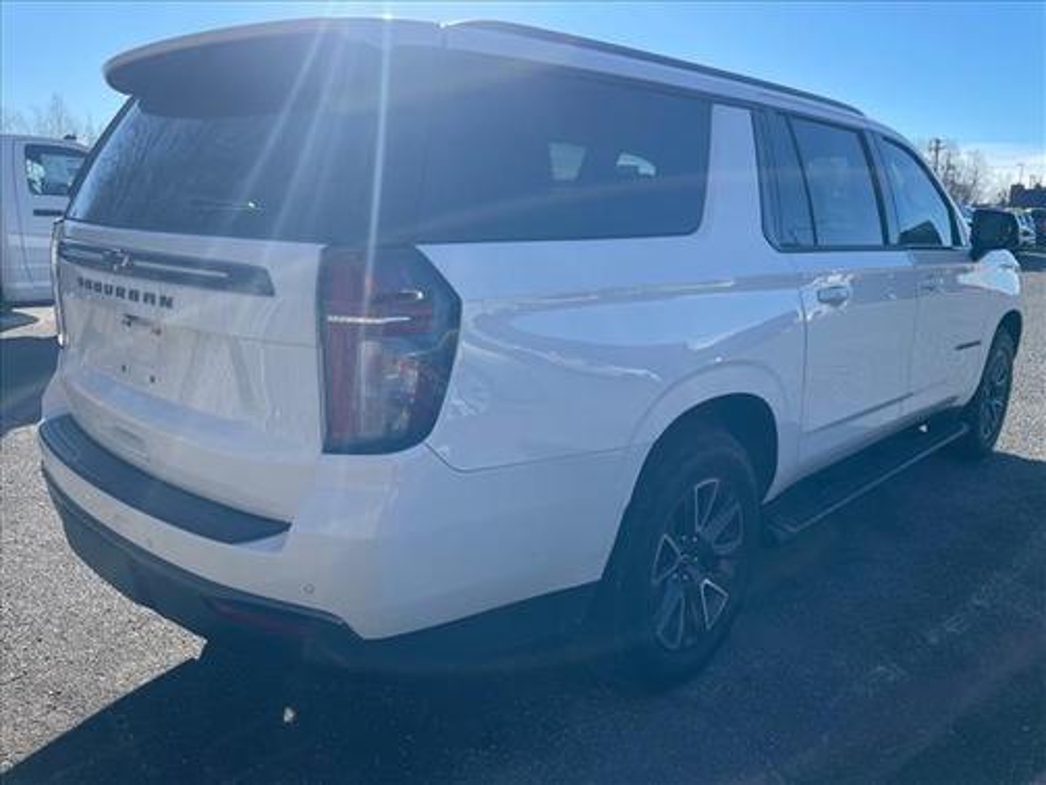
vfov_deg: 53.1
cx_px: 523
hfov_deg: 67.3
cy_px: 392
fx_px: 786
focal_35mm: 26
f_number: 1.6
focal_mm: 4.2
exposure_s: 1/1715
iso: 32
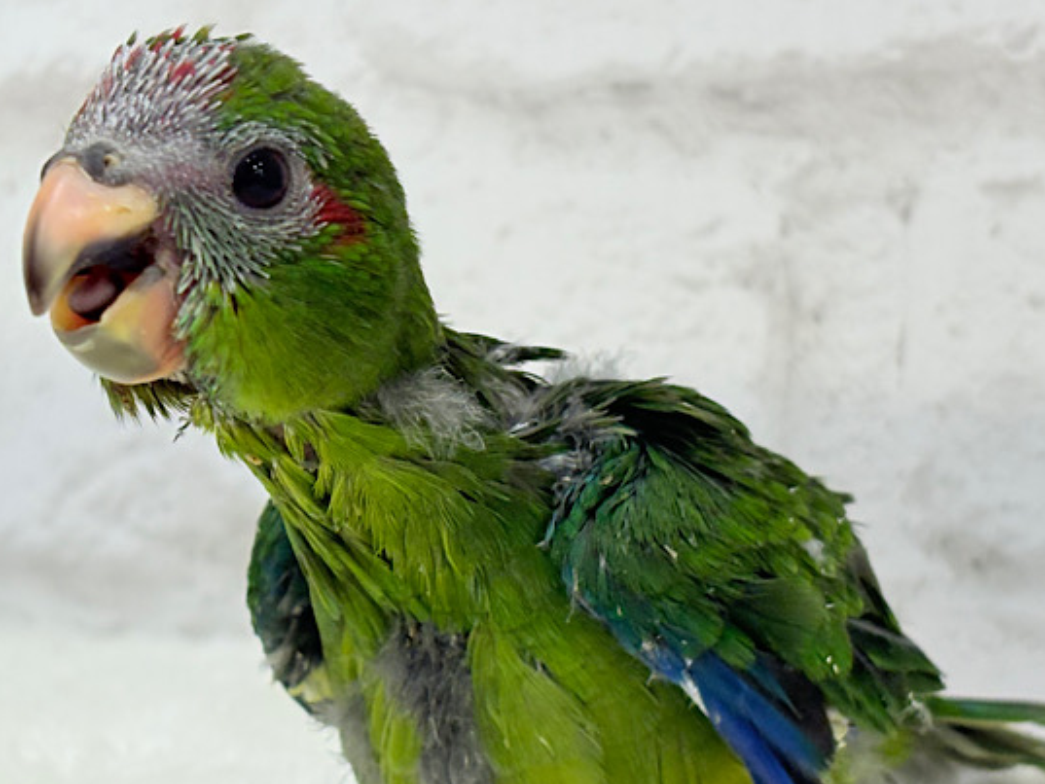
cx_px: 426
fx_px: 1872
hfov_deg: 31.1
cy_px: 436
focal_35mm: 62
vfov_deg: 23.6
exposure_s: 1/100
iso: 80
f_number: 1.6
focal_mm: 5.96
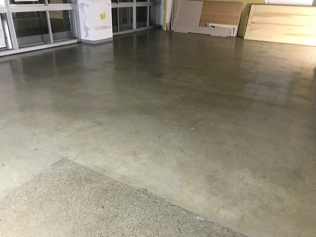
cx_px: 158
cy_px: 118
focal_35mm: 28
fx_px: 256
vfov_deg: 49.7
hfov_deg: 63.4
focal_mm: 3.99
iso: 100
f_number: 1.8
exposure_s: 1/11
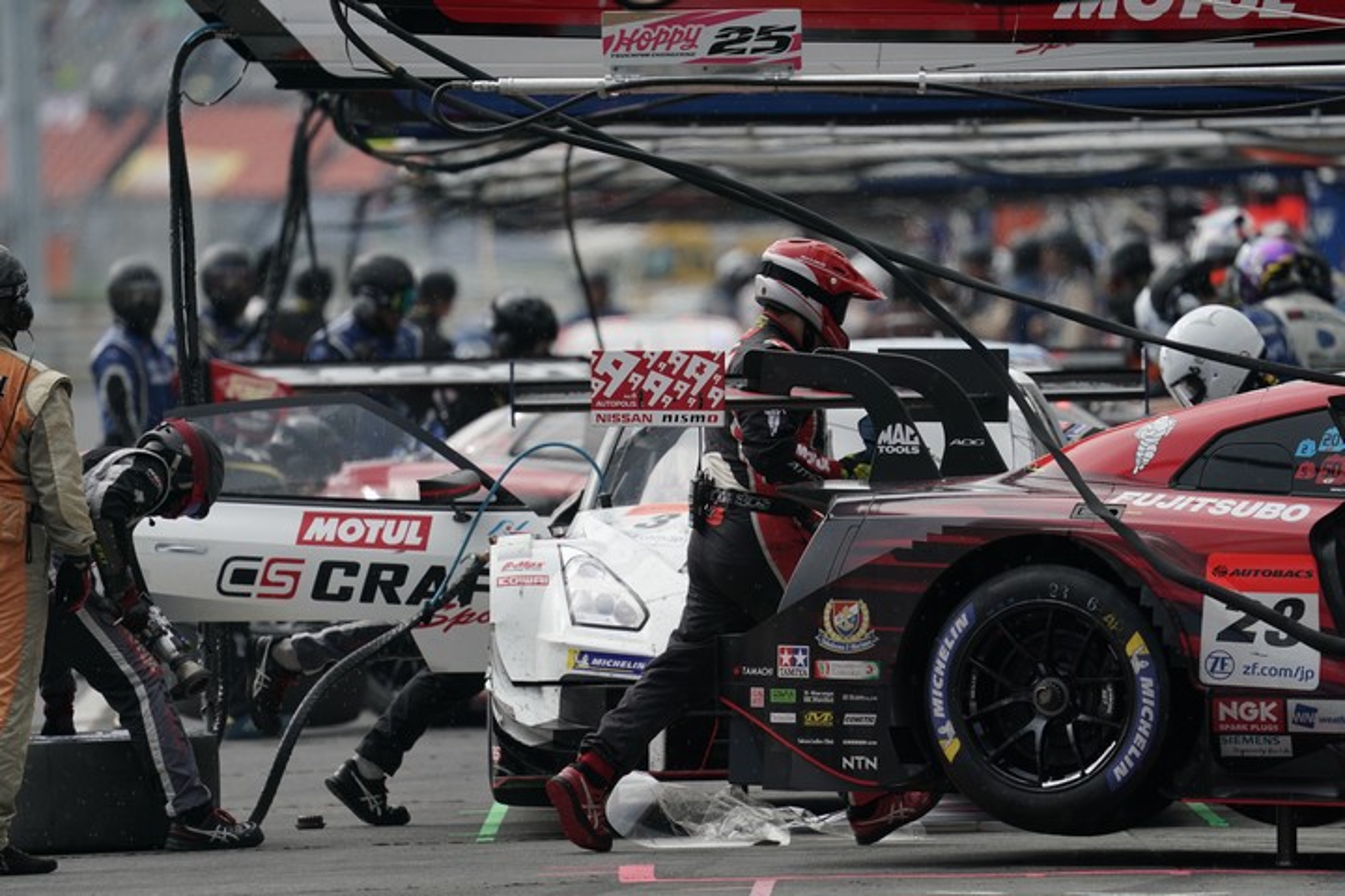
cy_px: 448
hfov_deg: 3.4
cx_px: 672
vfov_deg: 2.3
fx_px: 22415
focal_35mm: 600
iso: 400
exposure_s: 1/800
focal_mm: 600
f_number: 7.1
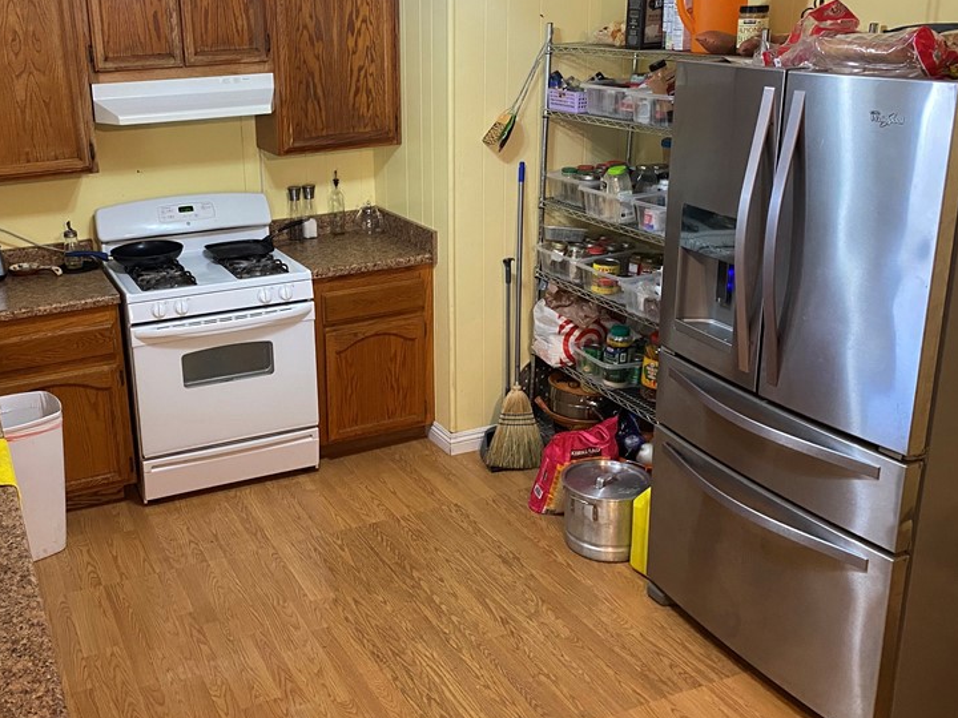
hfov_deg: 49.2
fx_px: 1024
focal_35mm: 37
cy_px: 307
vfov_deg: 38.6
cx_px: 315
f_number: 1.8
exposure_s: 1/40
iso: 400
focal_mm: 4.25
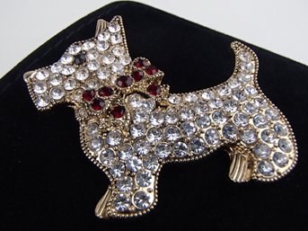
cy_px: 116
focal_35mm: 37
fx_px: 329
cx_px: 154
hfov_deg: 50.2
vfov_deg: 38.6
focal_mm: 6.64
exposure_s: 1/160
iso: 400
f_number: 4.7
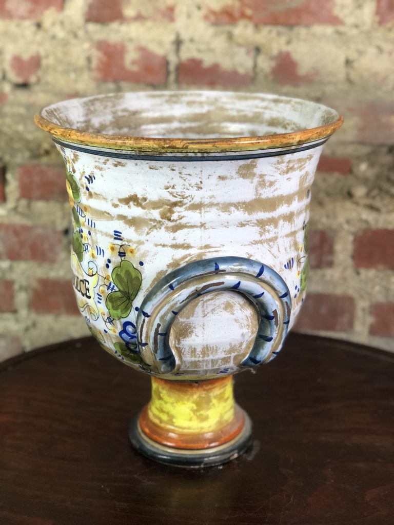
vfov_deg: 36.8
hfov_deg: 28.0
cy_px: 262
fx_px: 789
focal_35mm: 52
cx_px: 197
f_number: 2.4
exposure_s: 1/50
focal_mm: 6
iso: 80
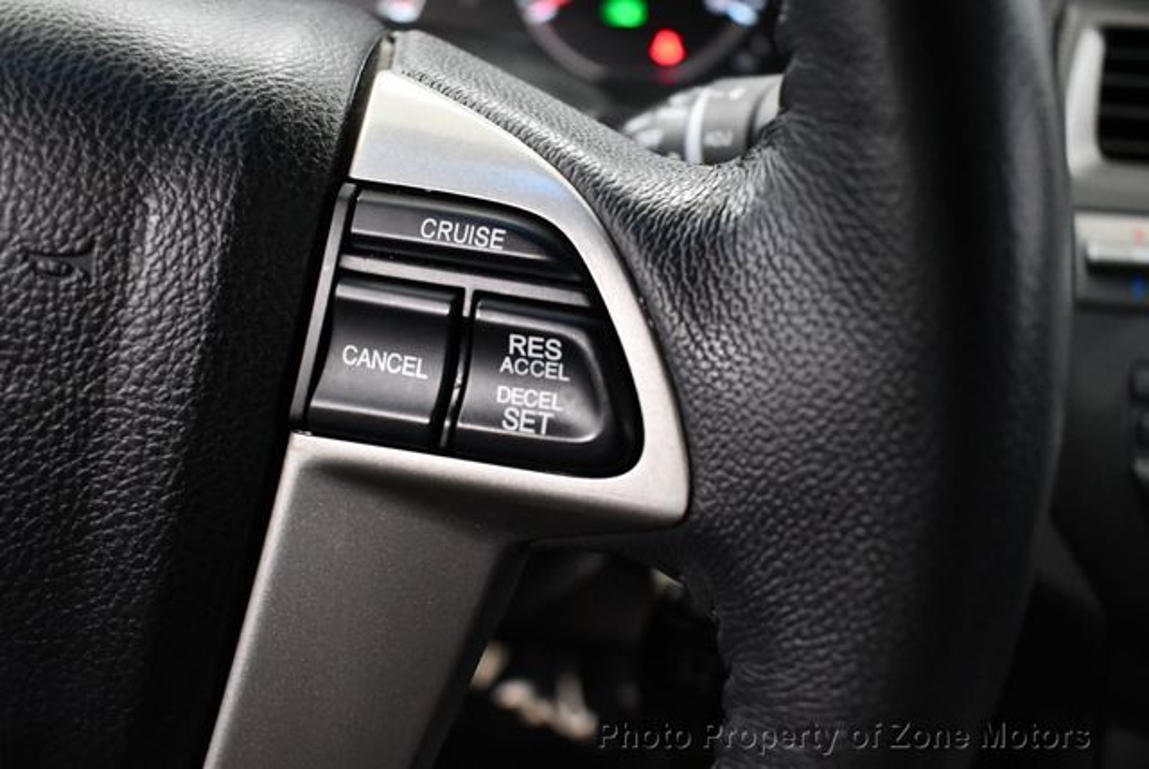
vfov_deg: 36.9
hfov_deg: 53.1
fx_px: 1150
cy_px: 384
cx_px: 574
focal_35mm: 36
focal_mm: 18
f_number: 3.5
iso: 3200
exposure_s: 1/80
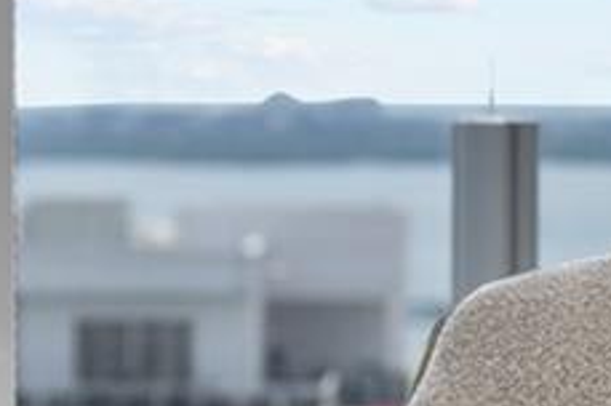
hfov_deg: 6.1
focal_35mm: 336
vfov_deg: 4.1
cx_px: -163
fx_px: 5695
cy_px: 358
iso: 100
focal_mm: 48
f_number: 2.8
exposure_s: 1/400
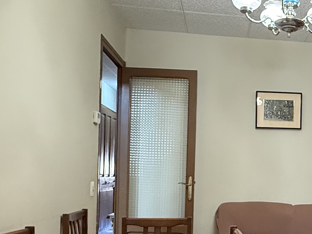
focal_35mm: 47
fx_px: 424
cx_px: 288
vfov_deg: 30.3
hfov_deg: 37.4
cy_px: 178
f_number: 2.2
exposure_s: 1/50
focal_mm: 2.22
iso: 500
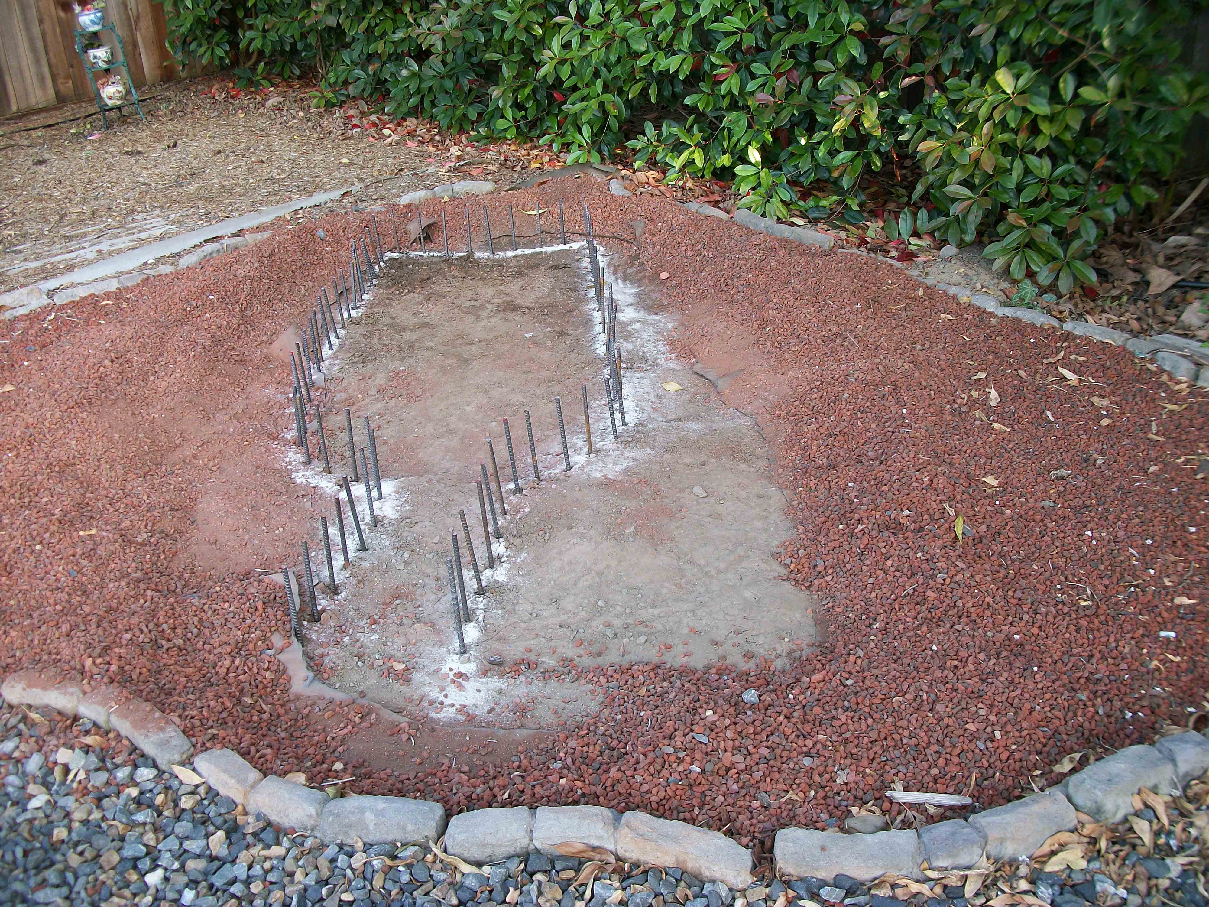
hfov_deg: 56.8
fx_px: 1118
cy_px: 454
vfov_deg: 44.2
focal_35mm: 32
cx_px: 604
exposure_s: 1/60
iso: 80
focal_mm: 5.7
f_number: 2.9
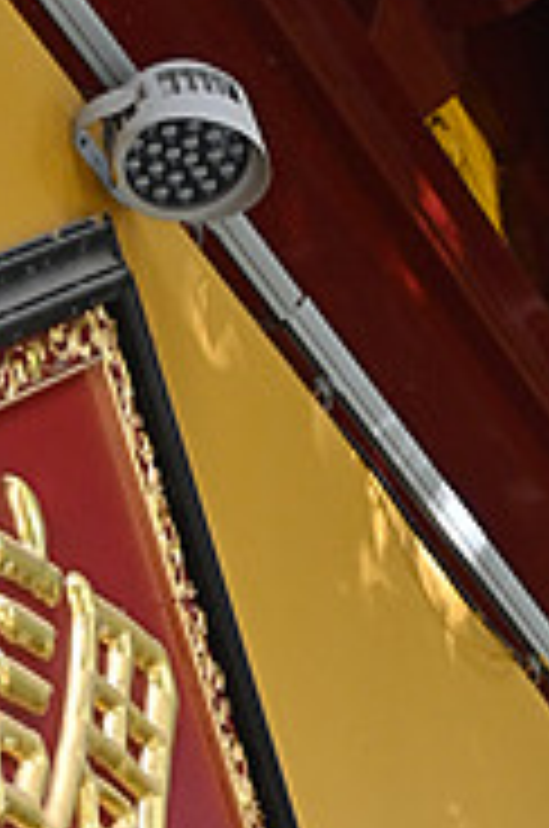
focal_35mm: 183
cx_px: 488
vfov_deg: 10.5
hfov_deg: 7.5
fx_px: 4202
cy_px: 1548
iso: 360
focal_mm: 28
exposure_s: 1/250
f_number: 4.5
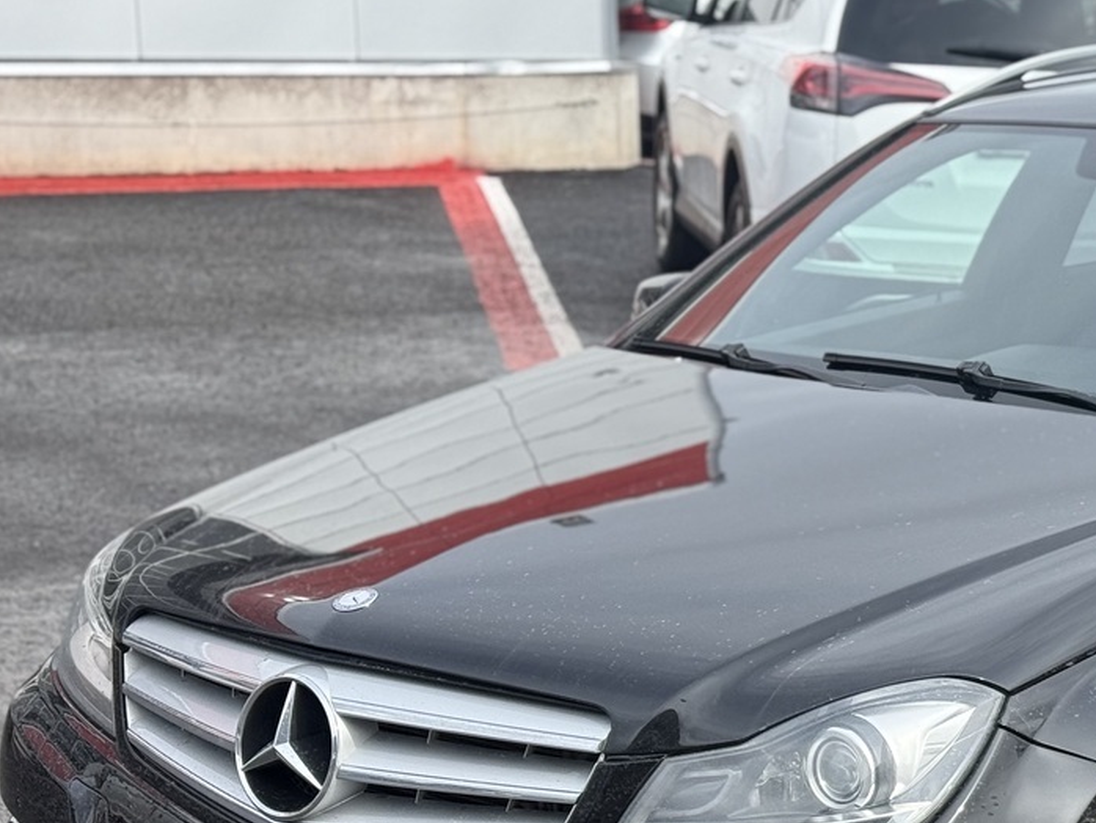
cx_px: 1043
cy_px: 657
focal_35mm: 99
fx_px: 3136
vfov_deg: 14.9
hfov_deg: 19.4
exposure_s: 1/1513
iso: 64
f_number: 1.78
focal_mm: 6.76
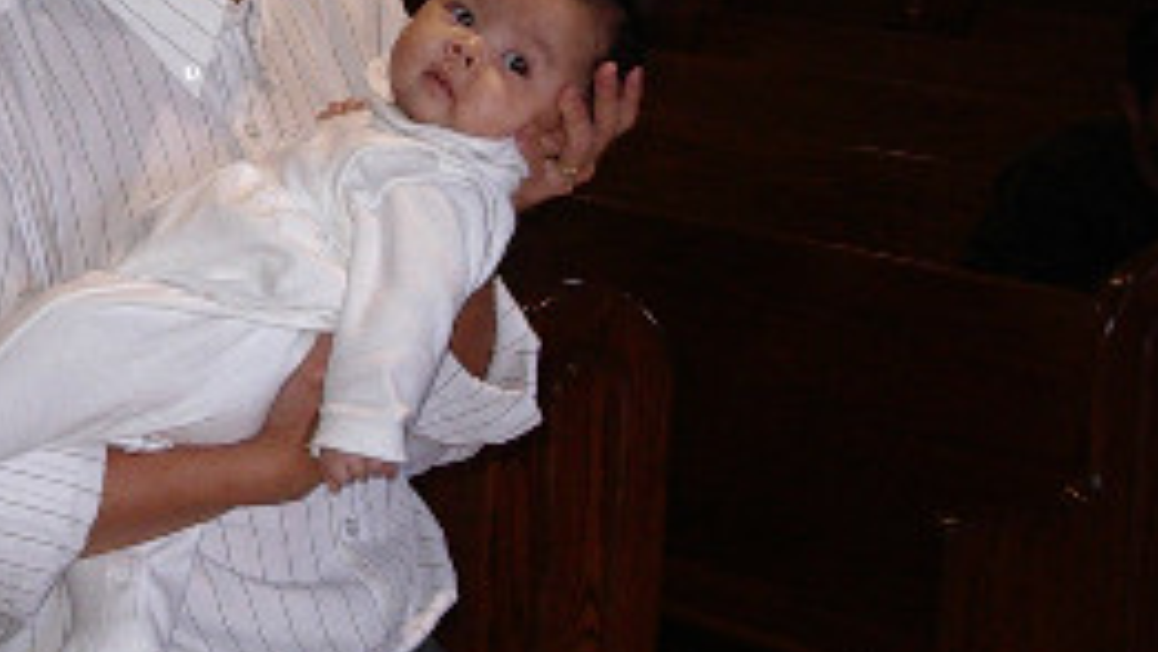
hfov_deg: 15.2
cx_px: 27
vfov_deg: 8.7
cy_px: 115
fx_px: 4269
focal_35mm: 139
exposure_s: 1/60
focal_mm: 7.8
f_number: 3
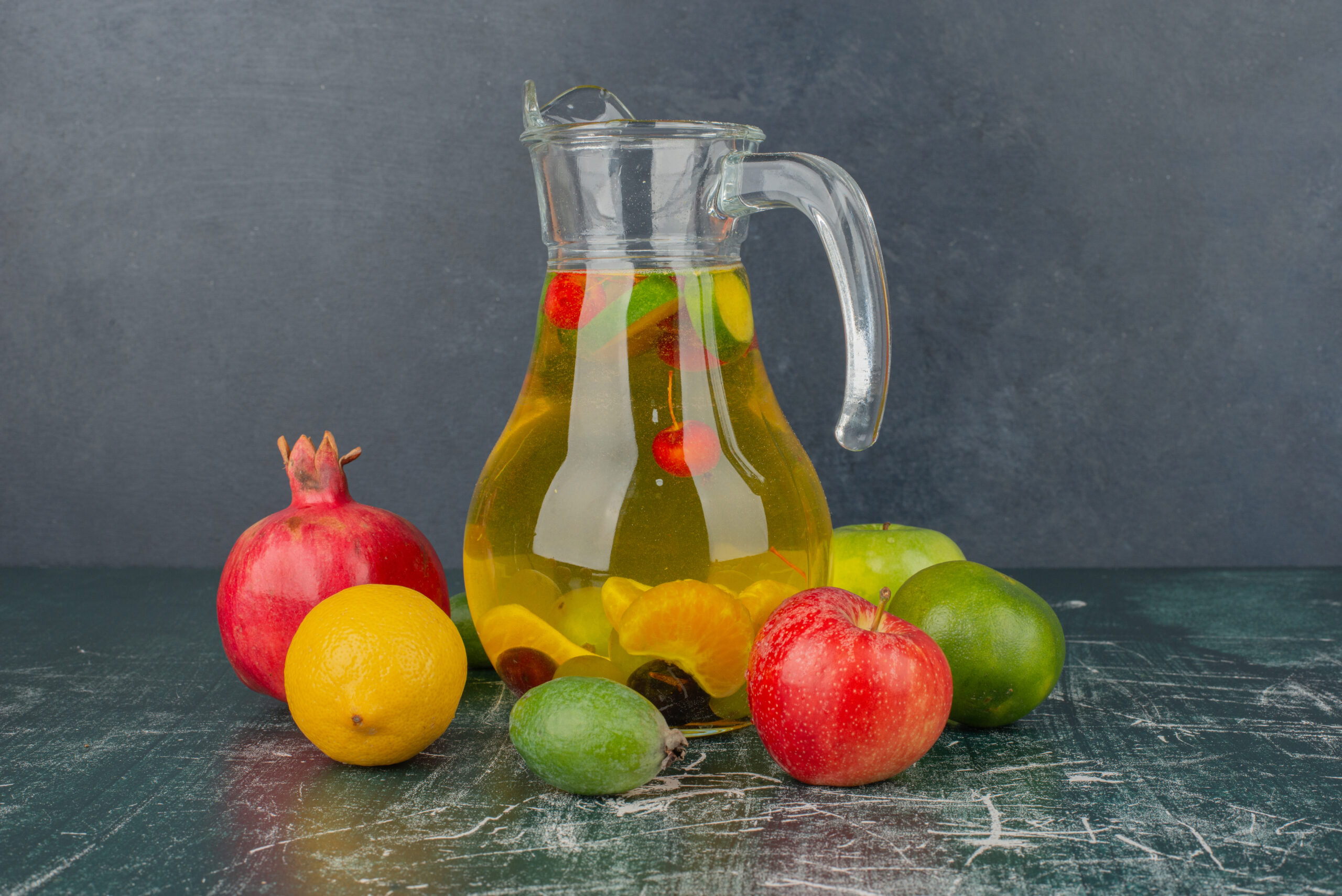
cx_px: 671
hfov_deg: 39.6
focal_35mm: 50
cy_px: 448
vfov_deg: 27.0
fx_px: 1865
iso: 320
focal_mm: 50
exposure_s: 1/100
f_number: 10
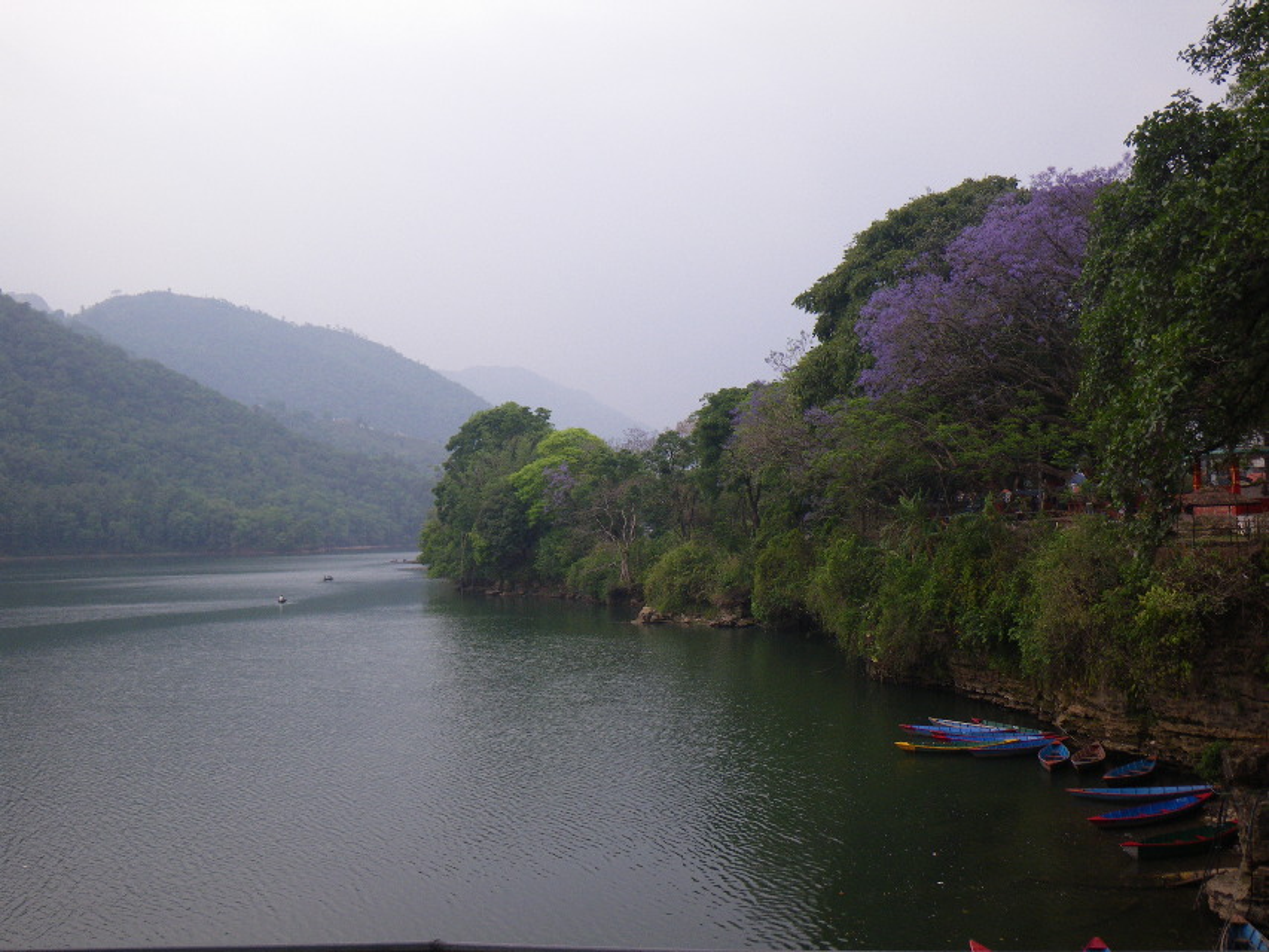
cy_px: 476
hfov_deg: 54.0
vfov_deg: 41.8
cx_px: 634
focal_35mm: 34
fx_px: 1247
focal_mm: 6.1
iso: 125
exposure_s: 1/50
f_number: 3.8
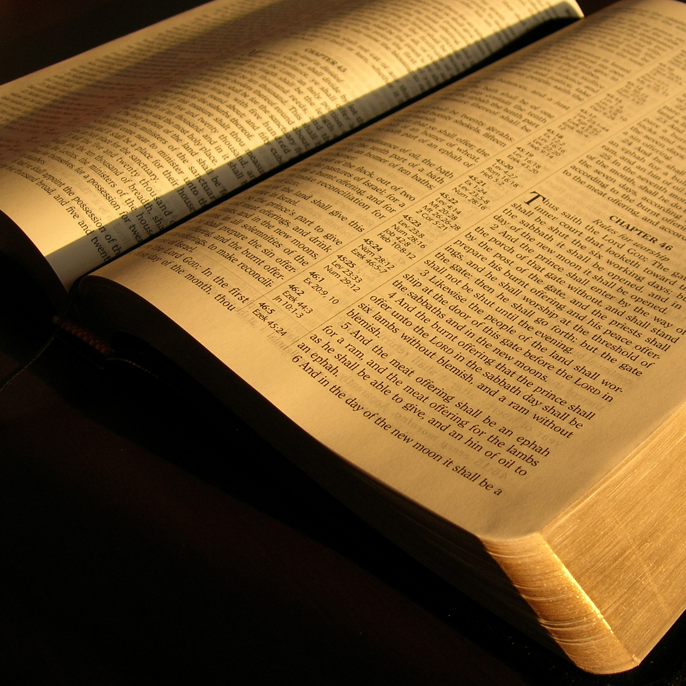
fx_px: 987
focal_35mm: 44
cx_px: 484
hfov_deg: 37.7
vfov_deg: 38.3
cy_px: 349
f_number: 2.9
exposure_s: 1/63
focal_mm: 5.7
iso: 50
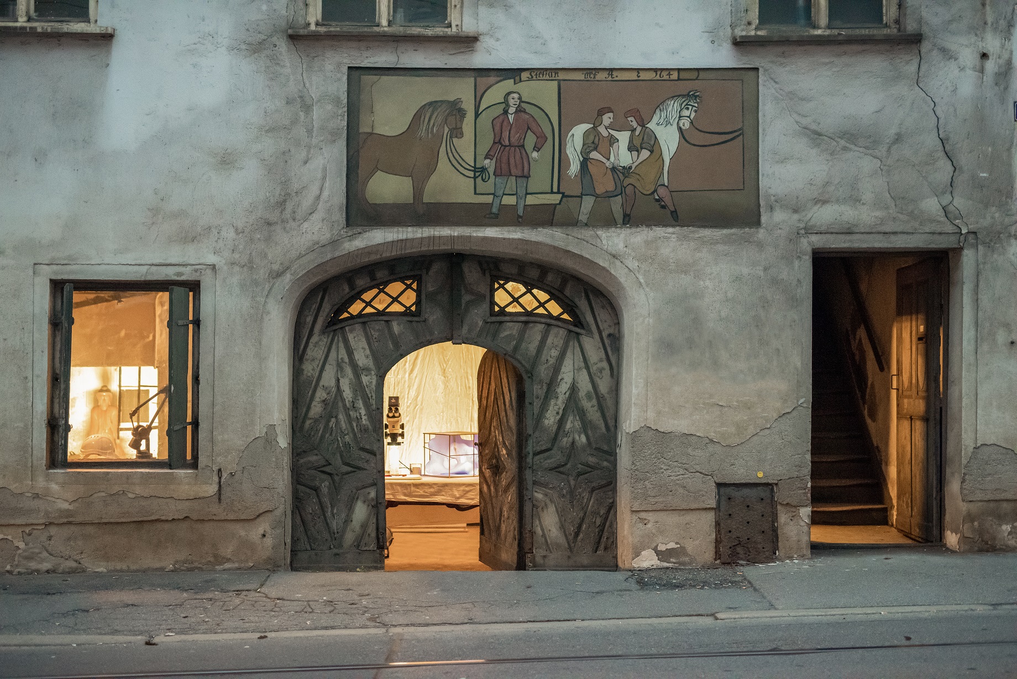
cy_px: 340
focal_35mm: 50
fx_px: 1413
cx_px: 508
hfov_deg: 39.6
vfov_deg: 27.0
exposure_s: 1/250
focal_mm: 50
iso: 8000
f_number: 2
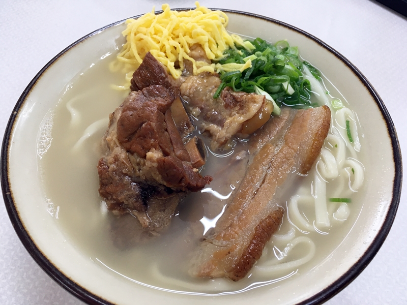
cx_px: 204
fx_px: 341
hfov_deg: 61.7
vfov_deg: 48.2
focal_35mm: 29
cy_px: 152
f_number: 2.2
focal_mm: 4.15
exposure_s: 1/30
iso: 32
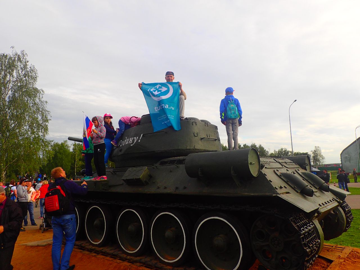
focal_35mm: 25
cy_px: 135
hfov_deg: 69.4
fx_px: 260
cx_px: 180
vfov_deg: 54.9
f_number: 2.8
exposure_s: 1/800
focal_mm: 4.5
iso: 100
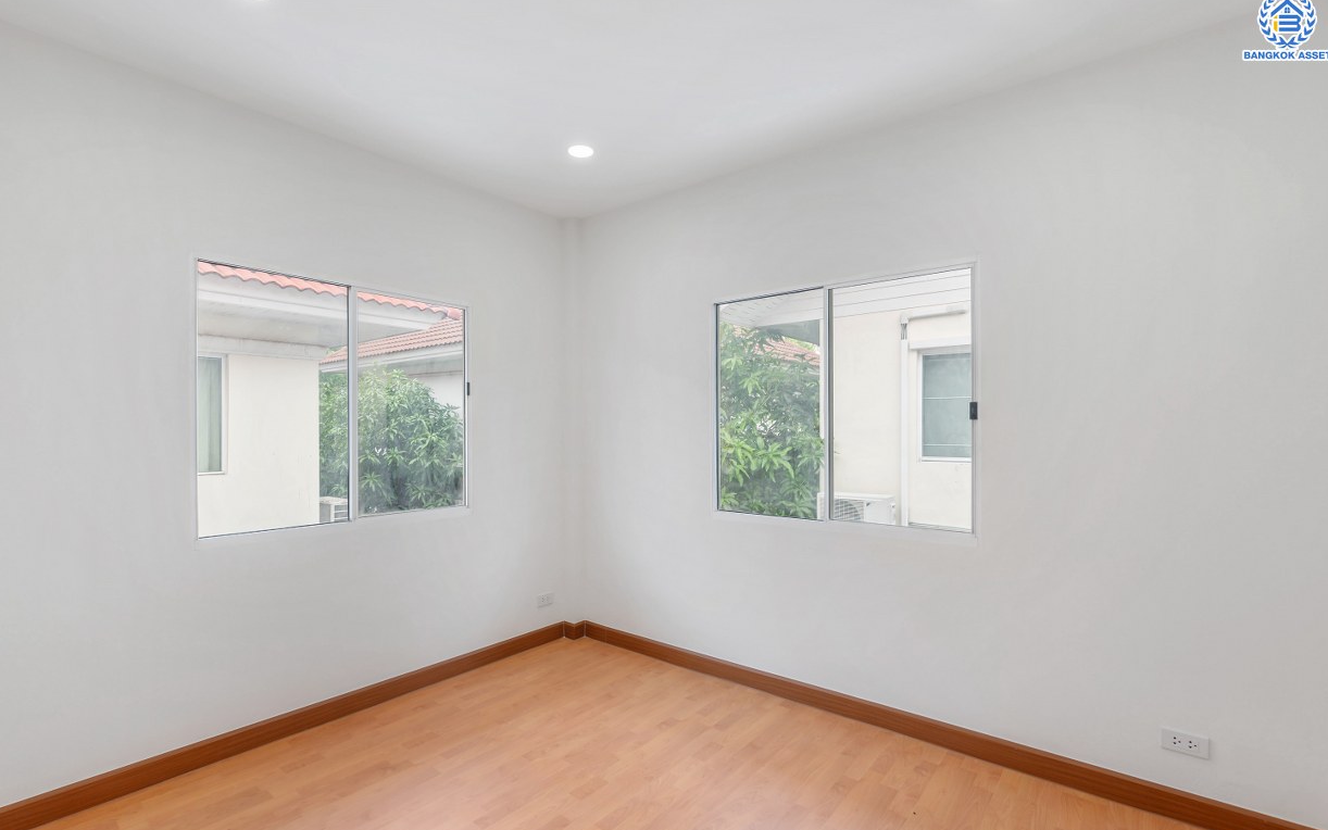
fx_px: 579
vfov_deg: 71.2
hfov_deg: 97.8
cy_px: 440
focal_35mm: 16
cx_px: 652
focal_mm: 15
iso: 100
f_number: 5.6
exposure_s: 1/200
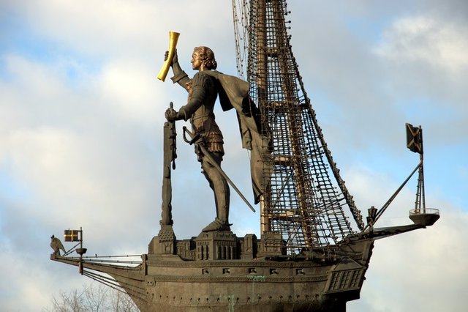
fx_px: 2046
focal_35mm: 158
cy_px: 156
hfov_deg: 13.0
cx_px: 234
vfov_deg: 8.7
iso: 200
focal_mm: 105
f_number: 10
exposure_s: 1/200
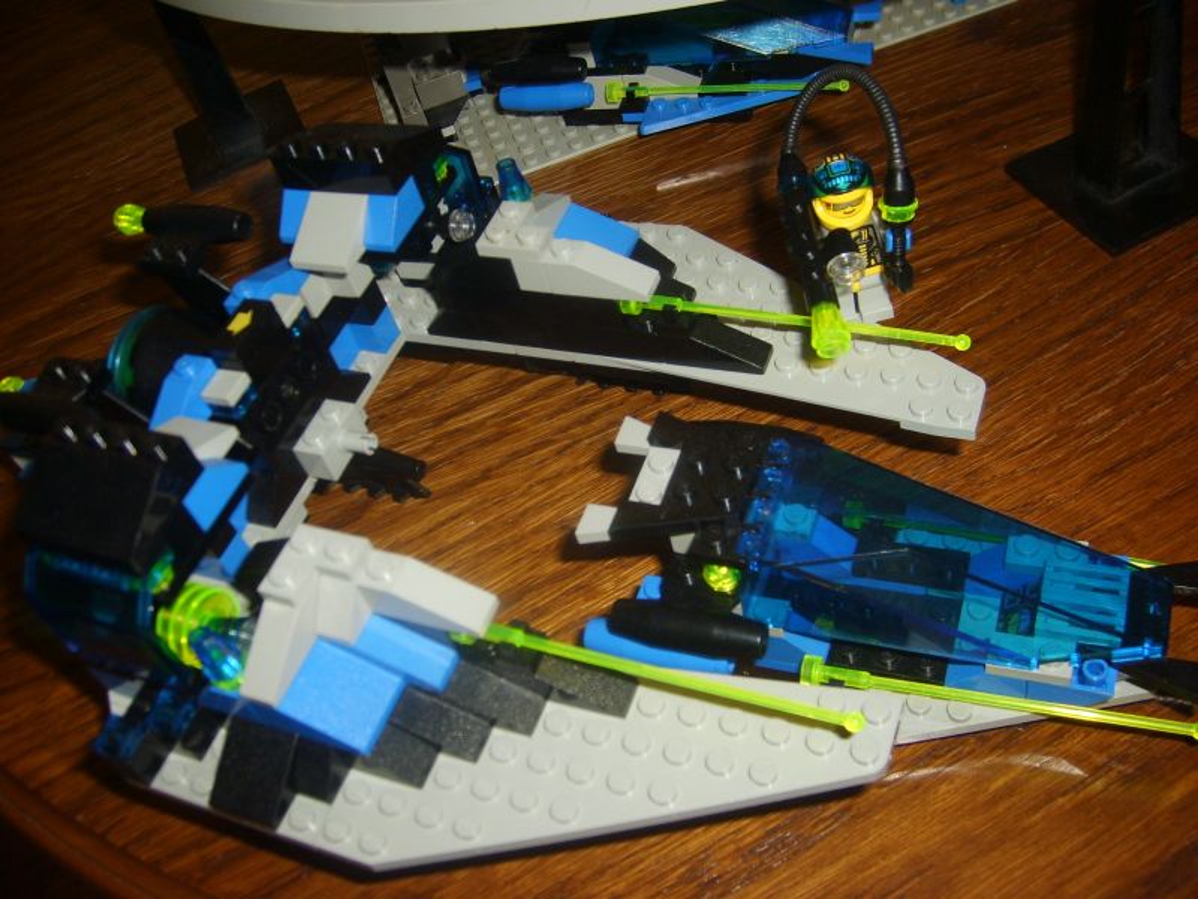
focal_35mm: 35
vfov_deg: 40.7
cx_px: 599
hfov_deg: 52.6
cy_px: 450
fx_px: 1211
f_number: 2.8
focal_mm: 5.8
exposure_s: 1/45
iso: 100
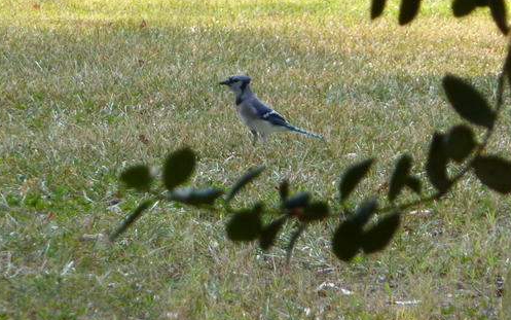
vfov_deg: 2.6
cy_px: 105
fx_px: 7133
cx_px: 257
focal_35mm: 512
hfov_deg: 4.1
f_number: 4.9
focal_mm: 49.2
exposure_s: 1/125
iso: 160
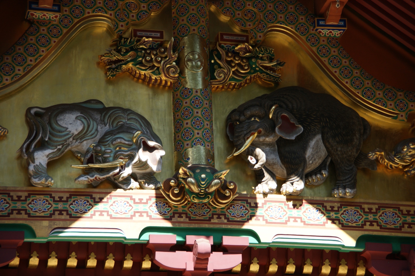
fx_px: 1900
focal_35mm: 165
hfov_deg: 12.5
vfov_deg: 8.3
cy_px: 138
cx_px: 208
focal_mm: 110
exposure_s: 1/200
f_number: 5.6
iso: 160
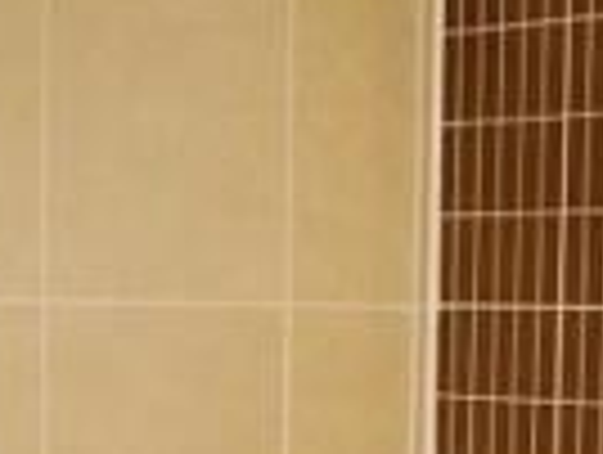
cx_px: 356
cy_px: 510
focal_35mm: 92
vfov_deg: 15.6
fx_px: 1605
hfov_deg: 21.2
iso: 400
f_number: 3.5
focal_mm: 18
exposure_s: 1/8
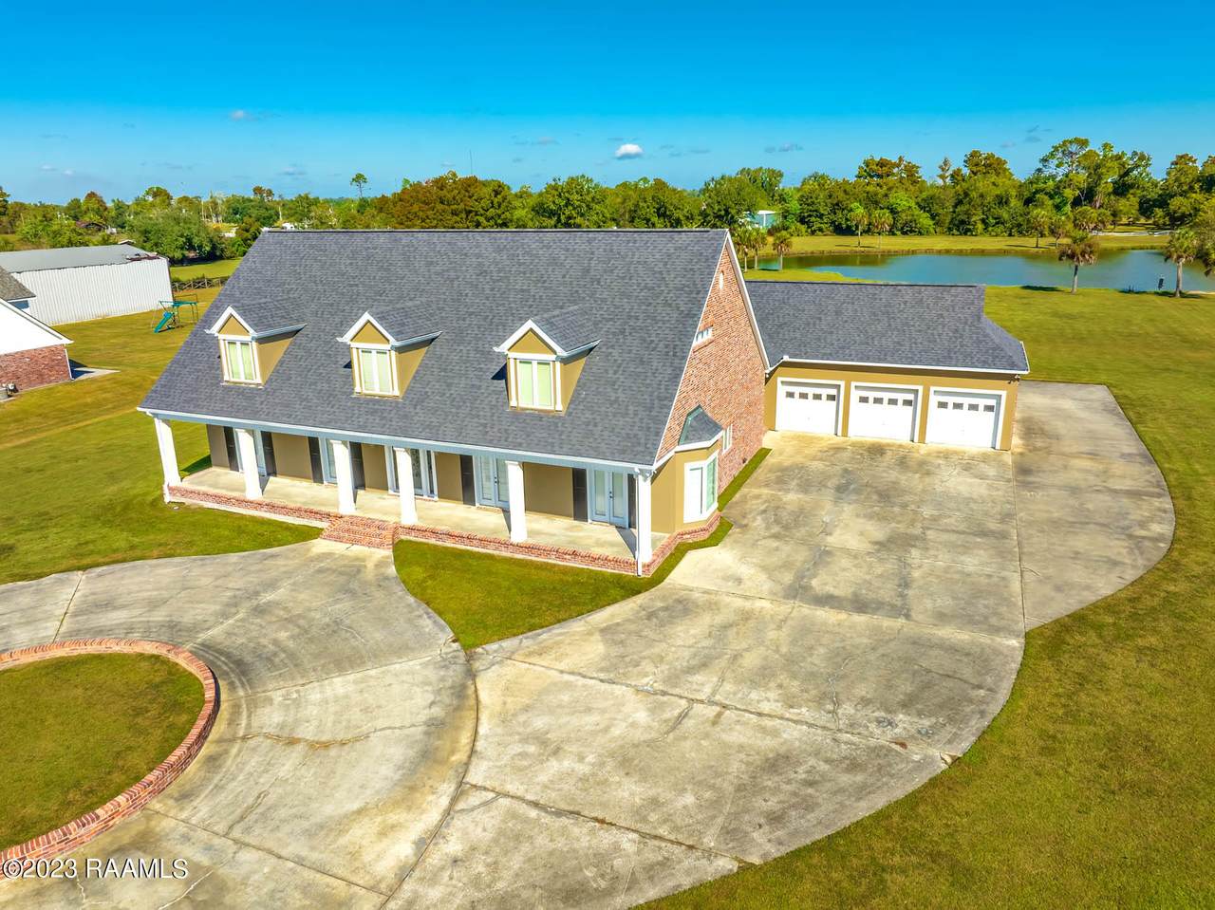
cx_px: 608
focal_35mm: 24
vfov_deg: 56.8
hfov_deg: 71.6
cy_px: 455
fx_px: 842
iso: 100
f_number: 8
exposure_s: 1/320
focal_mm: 12.29
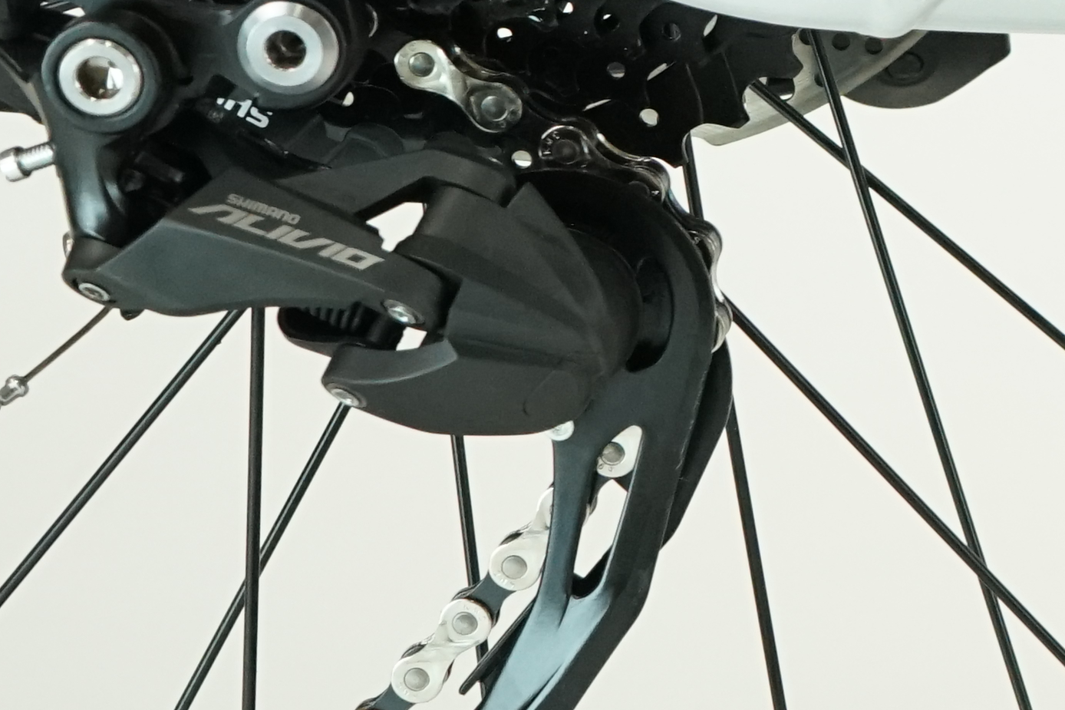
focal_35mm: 160
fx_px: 4732
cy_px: -43
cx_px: 2115
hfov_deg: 11.6
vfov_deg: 8.5
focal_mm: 37
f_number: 7.1
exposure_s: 1/200
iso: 2500
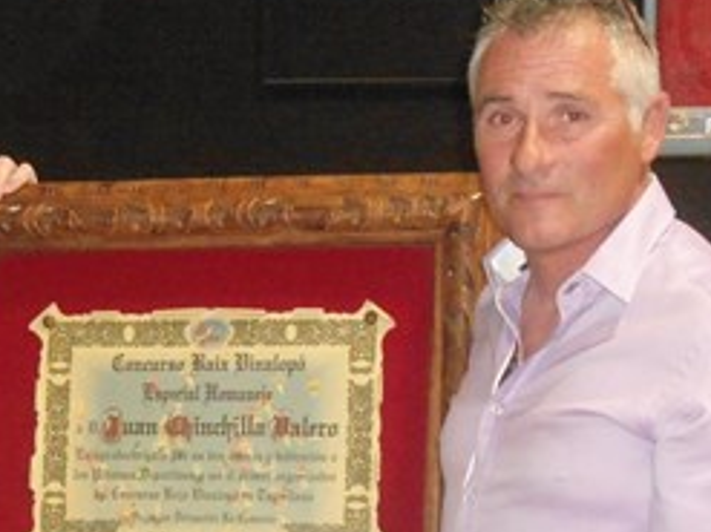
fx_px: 2340
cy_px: 555
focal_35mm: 114
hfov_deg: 17.2
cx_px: 204
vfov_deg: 12.8
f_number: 3.5
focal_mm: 7.9
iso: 800
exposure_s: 1/50
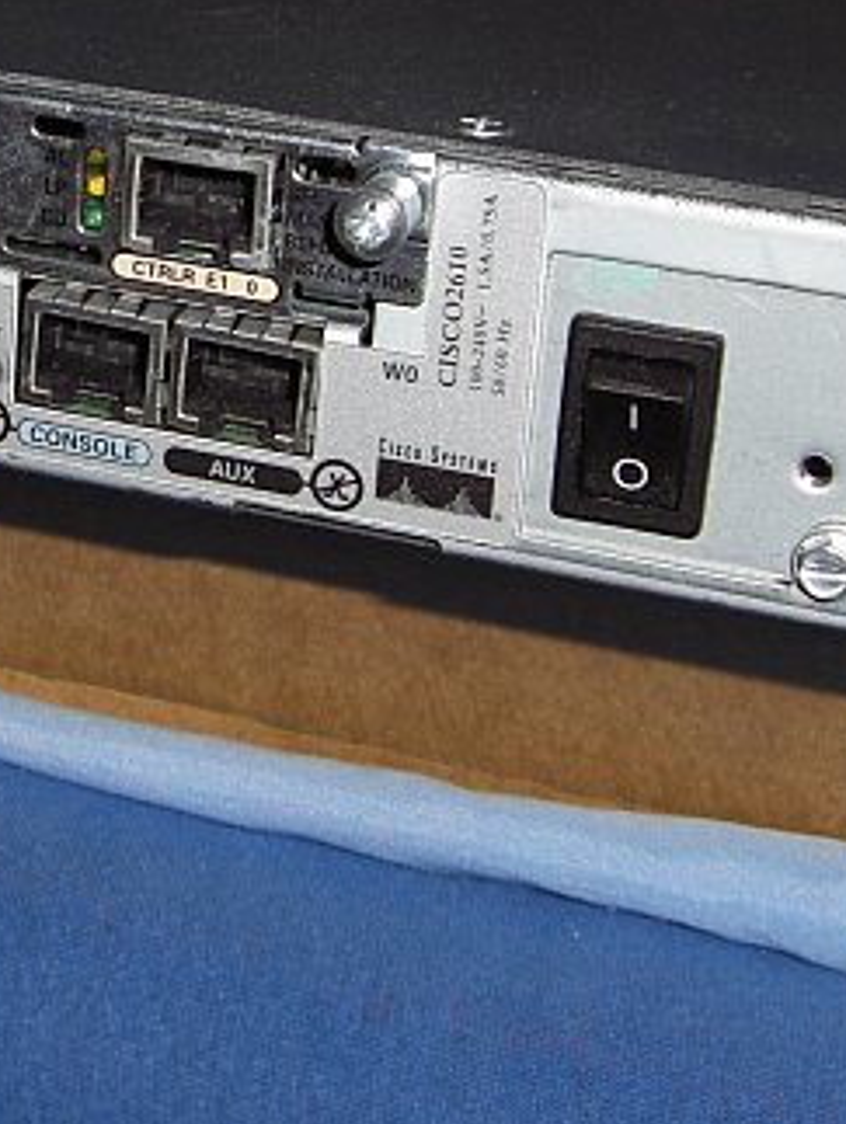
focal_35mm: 94
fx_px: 3057
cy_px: 188
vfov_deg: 20.6
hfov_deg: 15.3
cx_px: -108
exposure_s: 1/60
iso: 64
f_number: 2.7
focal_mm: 6.2
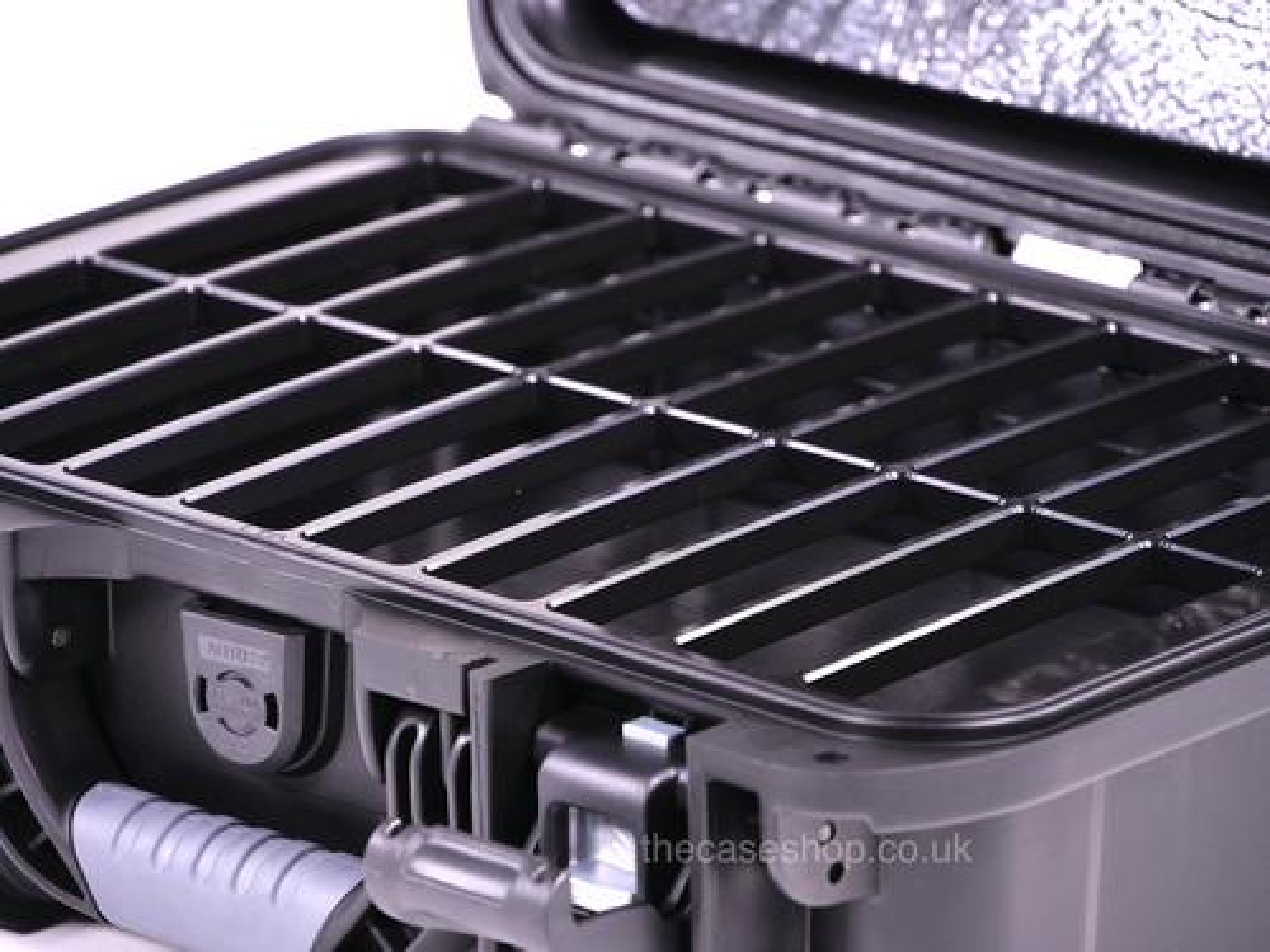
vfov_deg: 5.3
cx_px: 635
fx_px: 10273
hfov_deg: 7.1
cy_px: 476
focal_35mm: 280
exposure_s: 1/25
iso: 100
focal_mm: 140
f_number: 5.6
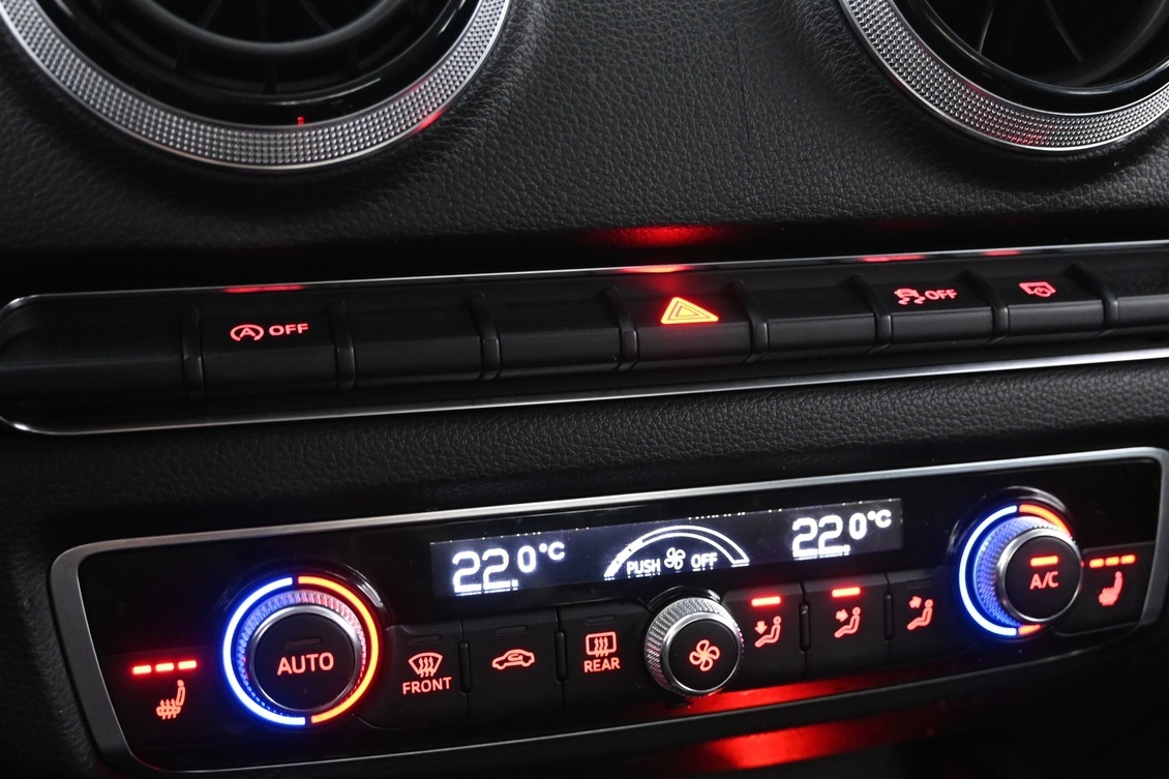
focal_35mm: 44
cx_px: 624
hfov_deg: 44.4
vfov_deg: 30.3
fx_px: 1431
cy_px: 514
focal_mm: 20.5
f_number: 3.8
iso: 2500
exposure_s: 1/10
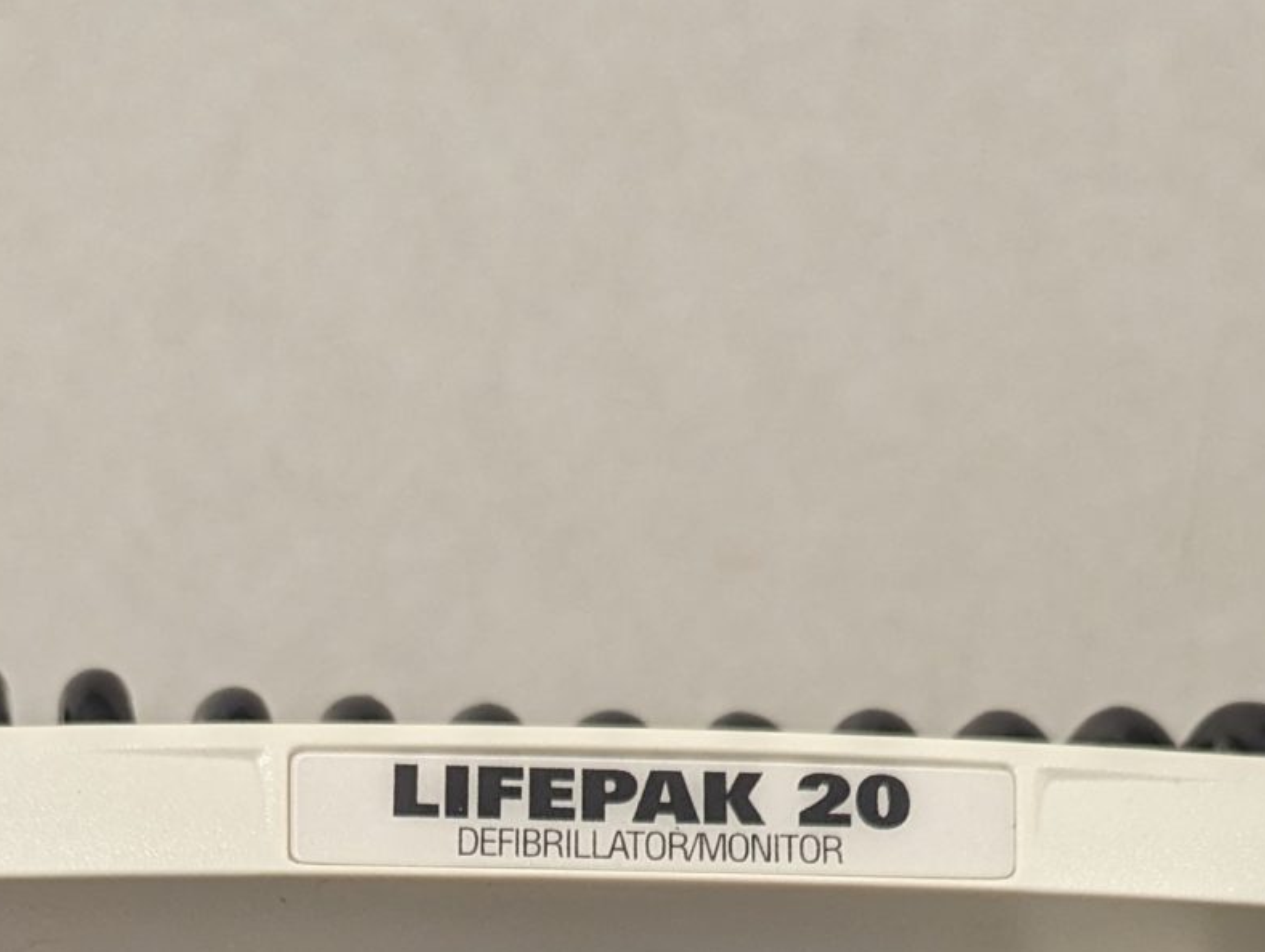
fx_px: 2854
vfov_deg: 16.9
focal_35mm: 78
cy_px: 1480
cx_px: 620
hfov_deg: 25.0
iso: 425
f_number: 1.85
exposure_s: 1/100
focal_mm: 6.81
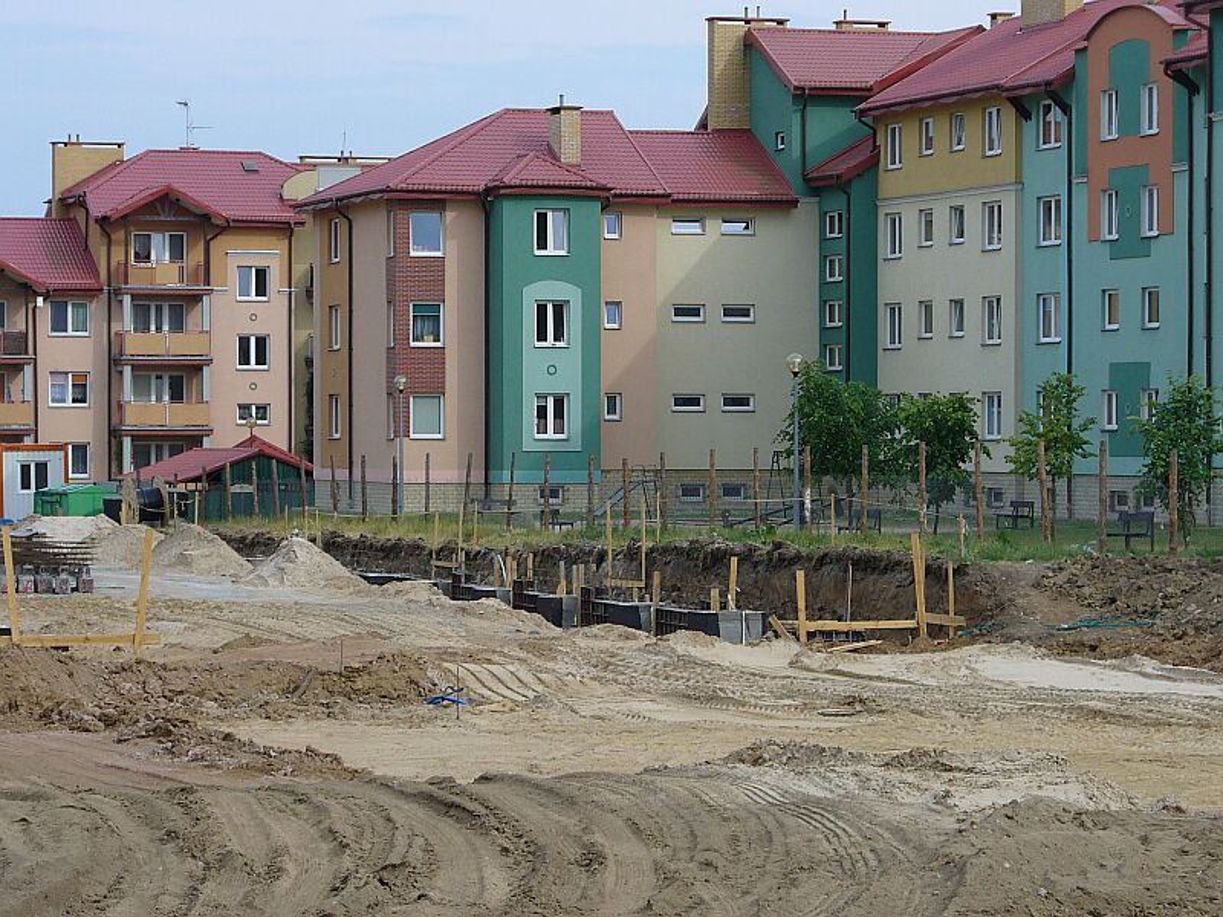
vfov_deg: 11.4
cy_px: 458
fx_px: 4593
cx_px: 612
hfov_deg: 15.2
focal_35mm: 130
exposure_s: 1/500
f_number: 3.5
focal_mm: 17.2
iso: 80
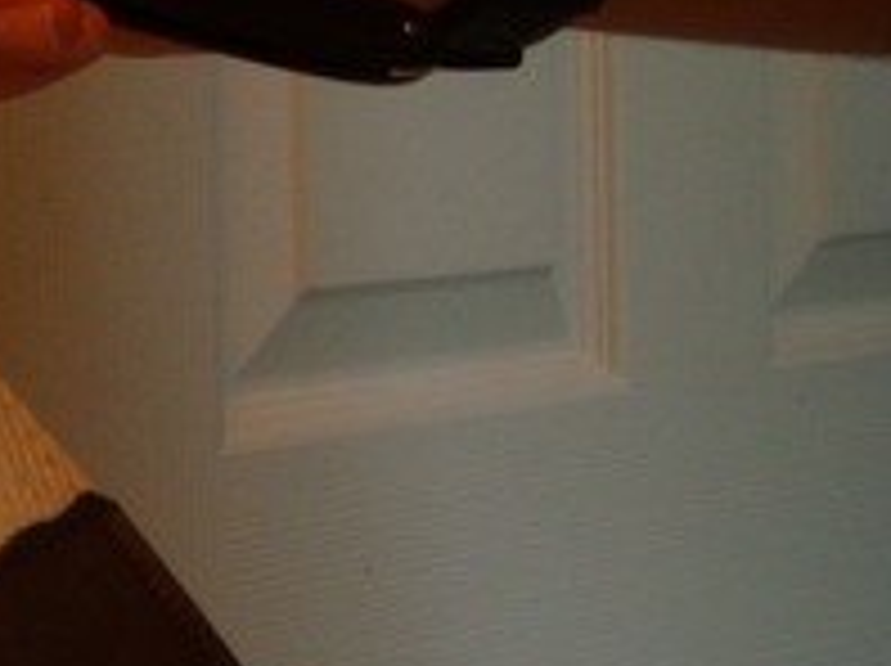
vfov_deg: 12.0
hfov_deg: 15.0
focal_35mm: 123
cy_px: 266
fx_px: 3162
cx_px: -396
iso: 64
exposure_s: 1/59.2
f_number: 3.5
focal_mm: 6.4
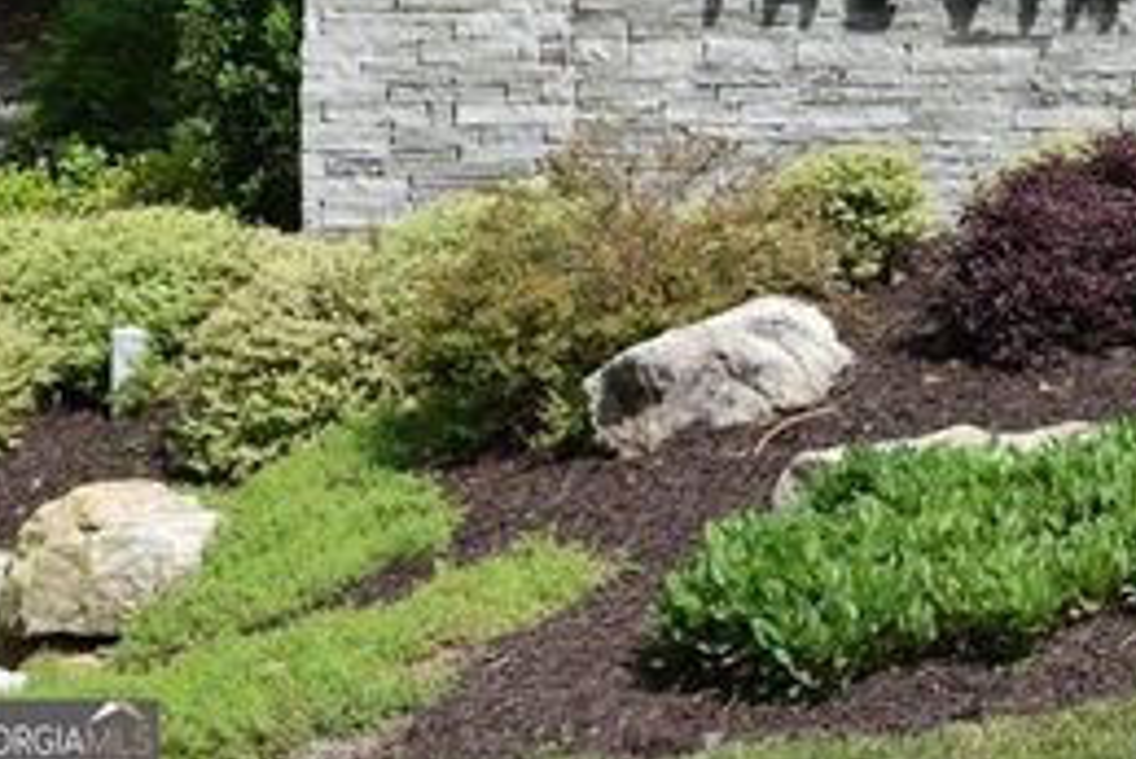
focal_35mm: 84
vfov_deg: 16.0
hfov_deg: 23.5
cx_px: 1035
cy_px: 42
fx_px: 2651
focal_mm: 29
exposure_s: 1/320
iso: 200
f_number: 9
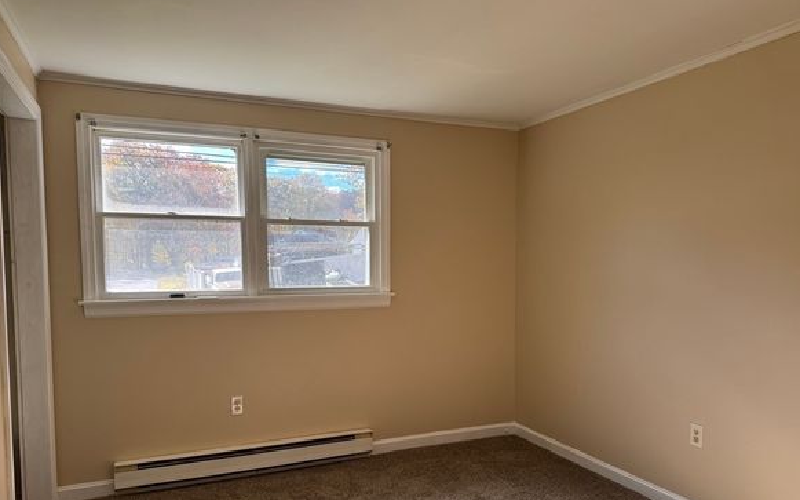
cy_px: 294
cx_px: 405
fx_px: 567
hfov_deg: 70.4
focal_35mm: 26
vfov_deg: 47.4
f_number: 1.78
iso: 80
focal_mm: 6.76
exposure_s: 1/246
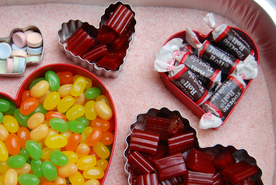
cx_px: 103
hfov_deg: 27.6
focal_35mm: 73
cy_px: 115
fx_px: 560
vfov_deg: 18.7
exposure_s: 1/60
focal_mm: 30
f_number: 4.2
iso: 200
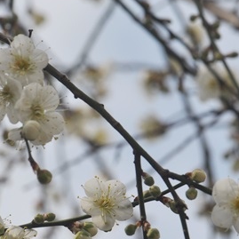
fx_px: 4205
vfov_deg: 3.3
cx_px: 104
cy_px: 125
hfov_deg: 3.3
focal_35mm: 538
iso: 200
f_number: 11
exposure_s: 1/640
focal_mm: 135
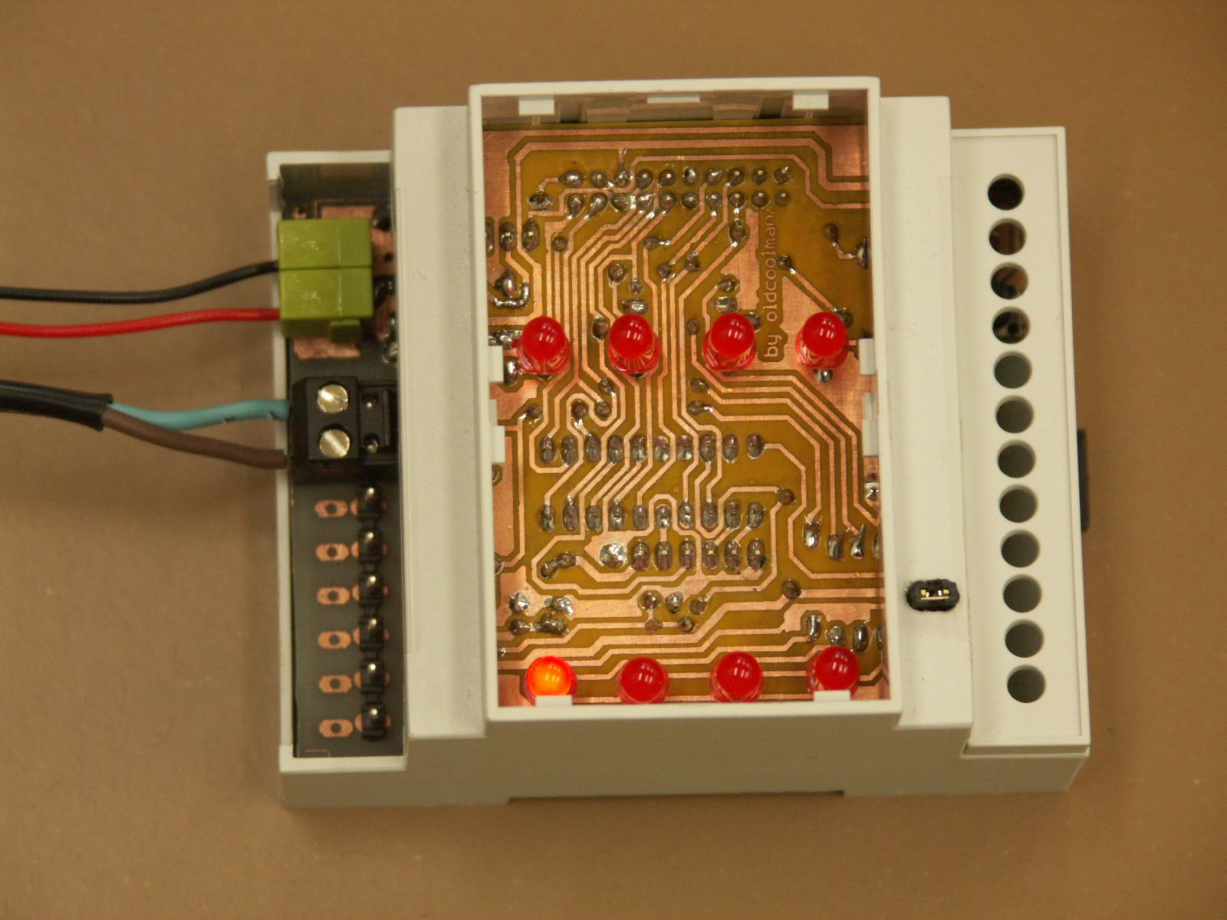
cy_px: 460
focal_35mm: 200
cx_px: 614
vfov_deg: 7.4
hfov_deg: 9.9
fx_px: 7089
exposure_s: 1/25
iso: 200
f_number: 3.5
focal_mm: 50.69
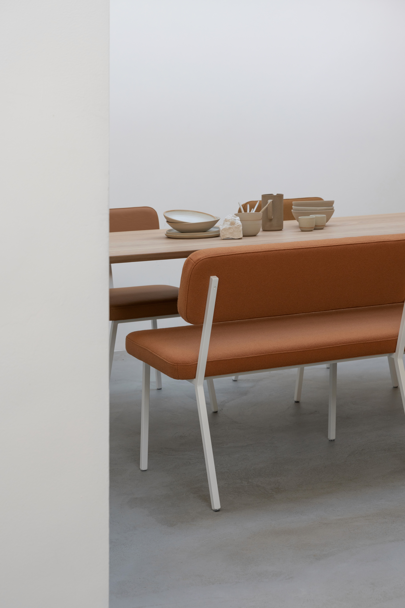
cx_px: 202
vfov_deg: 29.2
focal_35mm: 69
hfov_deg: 19.7
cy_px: 304
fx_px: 1164
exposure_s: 1/30
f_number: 8
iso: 320
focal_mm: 69
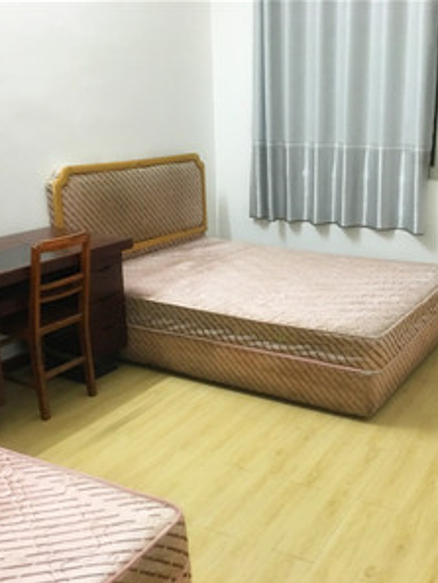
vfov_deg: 47.8
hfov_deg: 36.7
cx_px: 271
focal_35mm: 39
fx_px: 657
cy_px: 292
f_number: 2.2
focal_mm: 4.15
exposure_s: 1/8
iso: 100
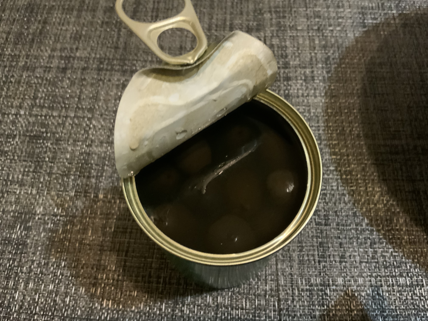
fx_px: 359
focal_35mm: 29
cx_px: 214
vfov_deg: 48.2
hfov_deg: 61.7
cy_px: 160
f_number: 1.8
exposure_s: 1/20
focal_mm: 3
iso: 500
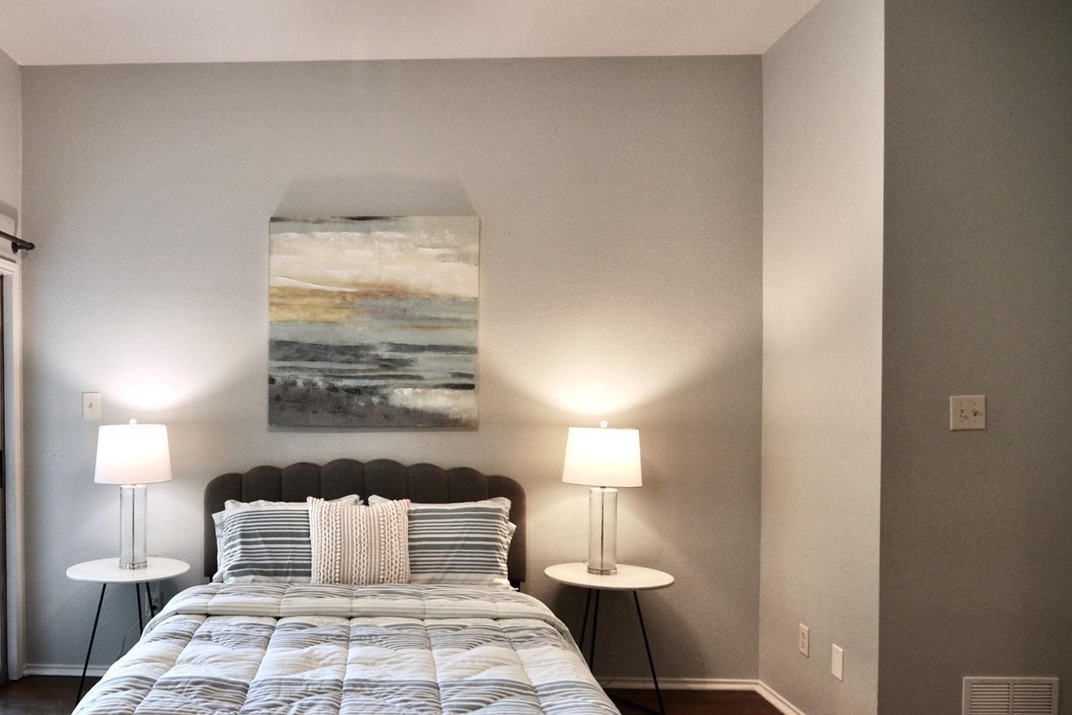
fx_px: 774
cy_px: 404
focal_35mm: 26
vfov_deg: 49.4
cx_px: 347
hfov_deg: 67.3
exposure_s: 1/40
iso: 250
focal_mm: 12
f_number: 4
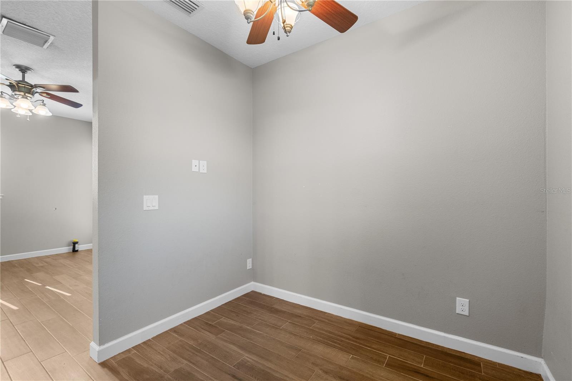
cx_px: 286
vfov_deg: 77.3
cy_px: 190
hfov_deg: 100.4
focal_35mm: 15
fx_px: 238
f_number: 7.1
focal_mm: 10
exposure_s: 1/2
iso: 100
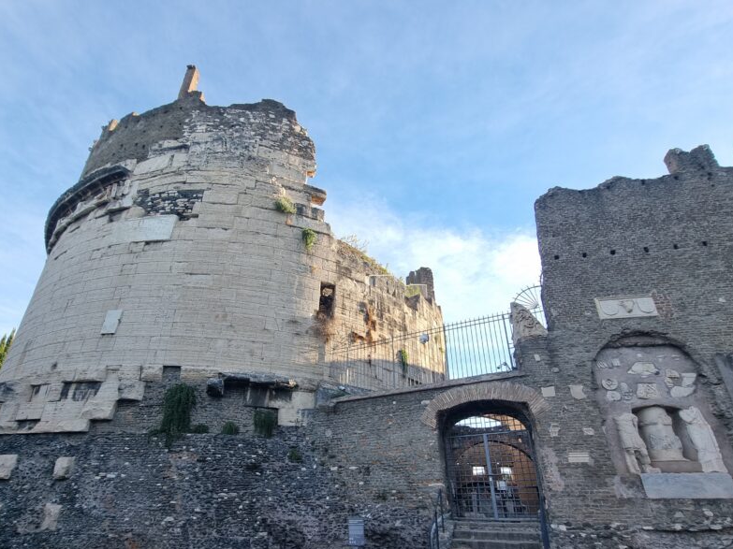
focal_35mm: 17
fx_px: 360
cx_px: 342
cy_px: 314
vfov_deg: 74.3
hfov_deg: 90.9
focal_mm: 2.2
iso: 50
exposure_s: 1/442
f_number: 2.2
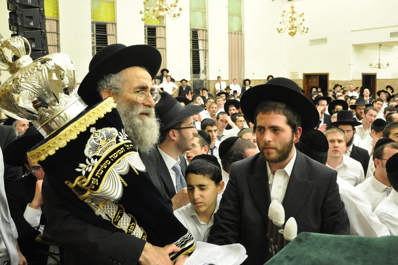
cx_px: 199
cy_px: 132
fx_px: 298
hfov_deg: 67.4
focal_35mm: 27
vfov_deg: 47.9
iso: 800
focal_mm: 18
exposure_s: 1/80
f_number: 4.5
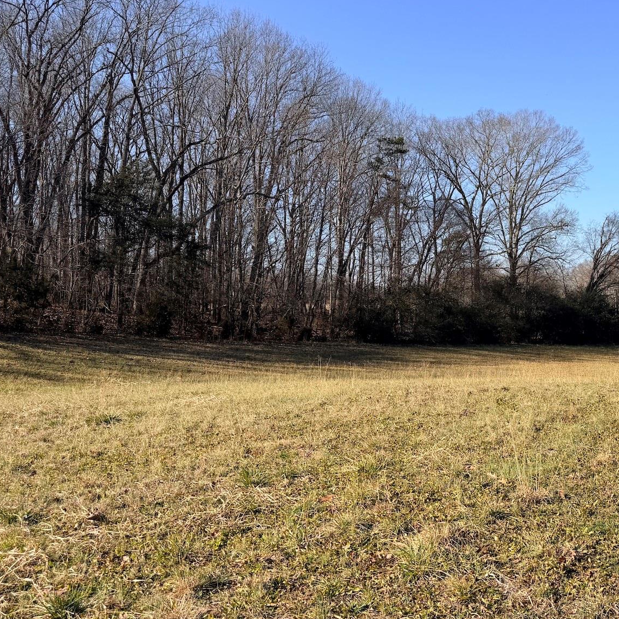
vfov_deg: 43.8
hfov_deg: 42.7
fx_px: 769
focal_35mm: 38
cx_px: 453
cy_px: 291
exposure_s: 1/3759
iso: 80
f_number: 1.78
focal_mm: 6.76
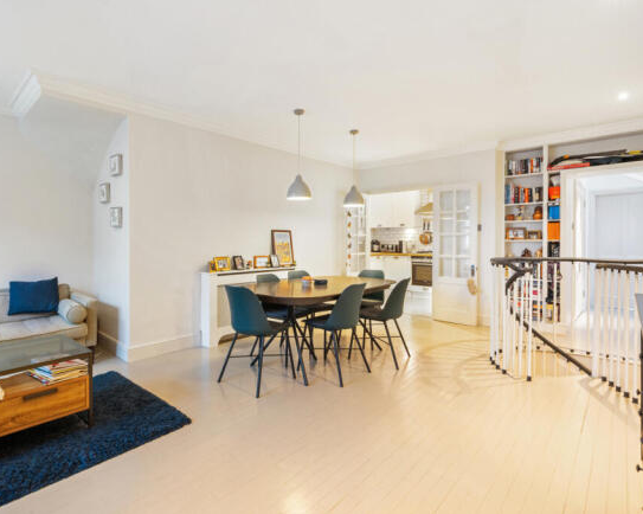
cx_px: 277
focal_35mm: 17
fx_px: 323
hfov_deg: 89.1
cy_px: 258
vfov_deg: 76.9
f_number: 9
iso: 400
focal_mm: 15
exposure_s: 1.6
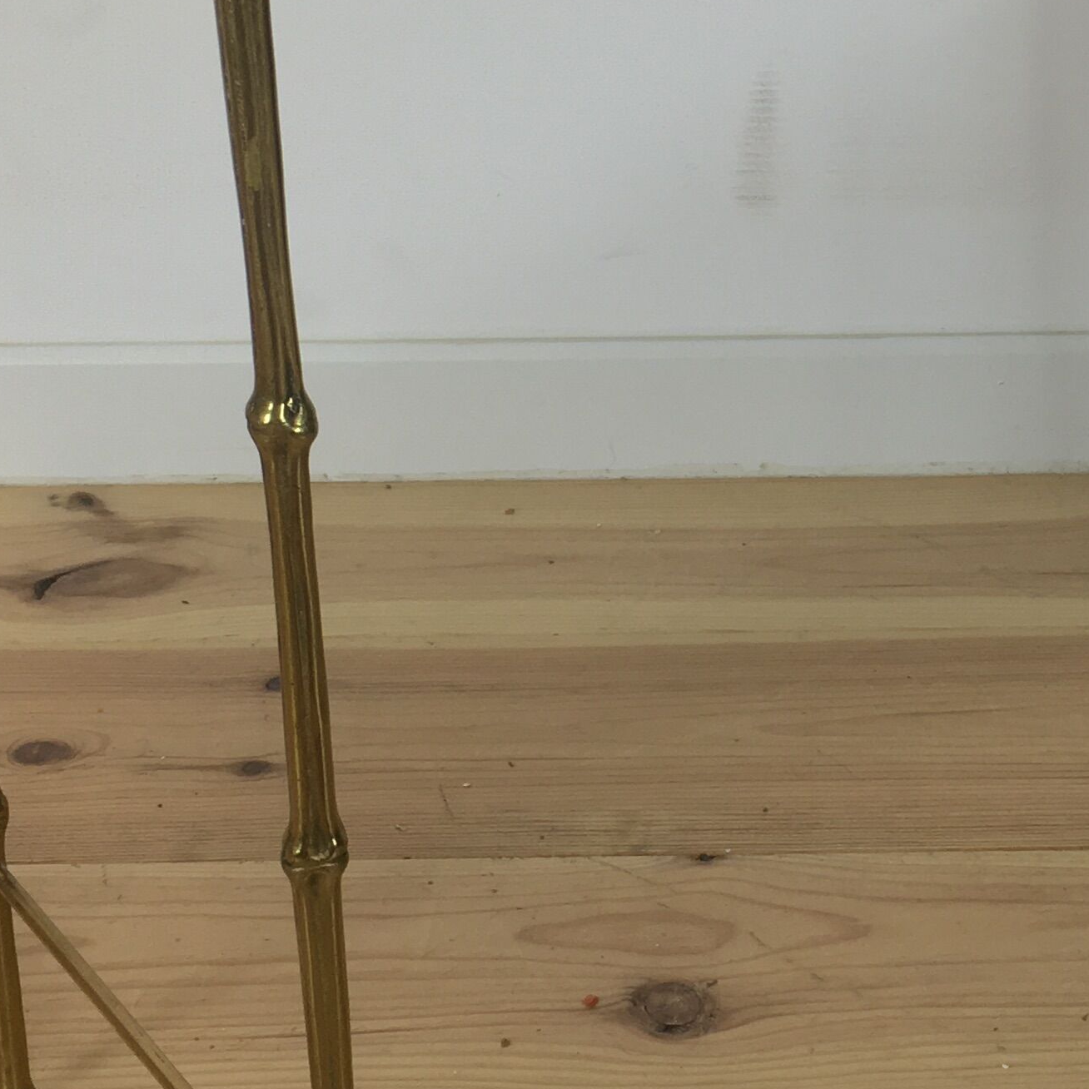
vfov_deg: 21.9
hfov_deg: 21.6
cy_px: 435
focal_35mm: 79
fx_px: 2812
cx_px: 883
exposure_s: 1/33
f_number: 2.2
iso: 40
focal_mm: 4.15
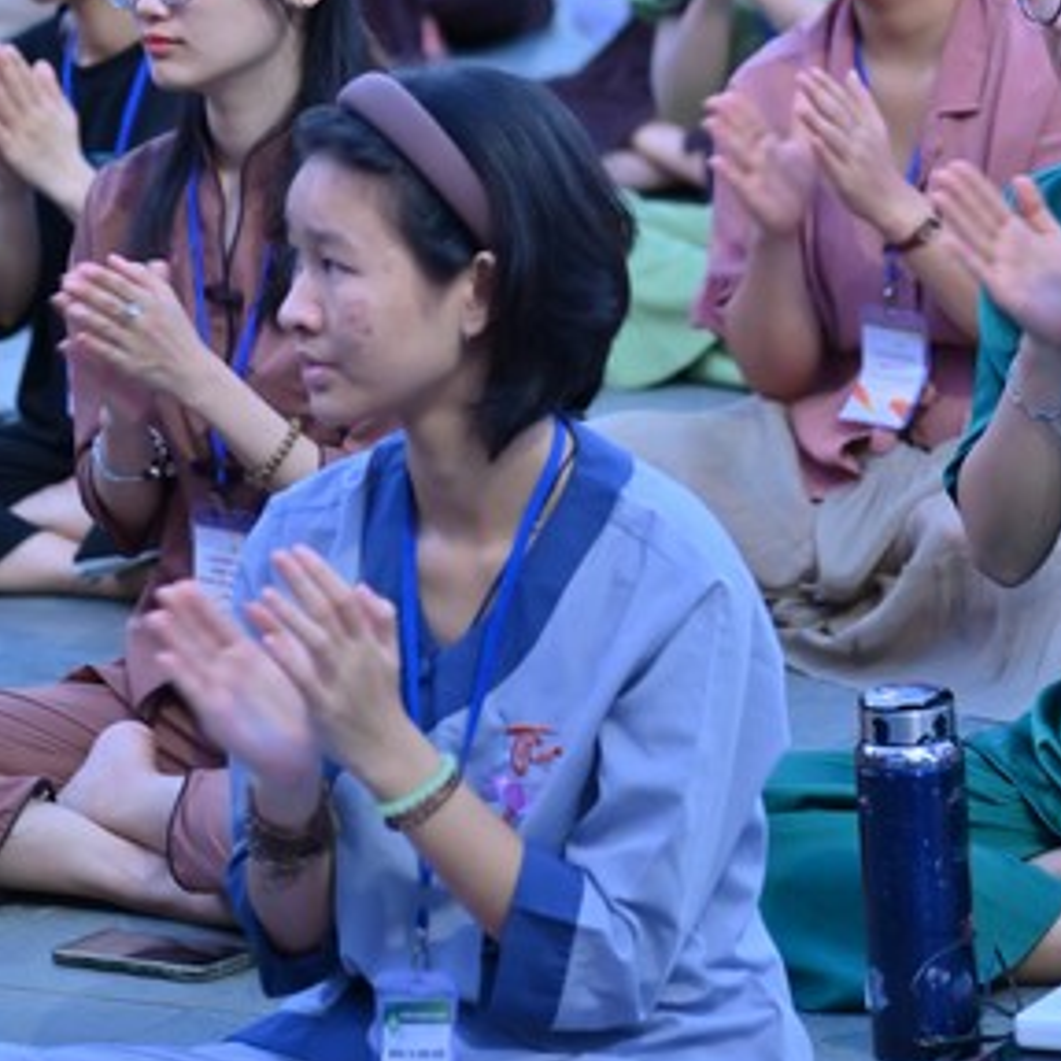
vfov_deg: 8.6
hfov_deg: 8.7
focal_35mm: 202
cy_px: 26
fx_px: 7005
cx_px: 619
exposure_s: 1/80
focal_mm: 105
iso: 800
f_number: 4.5
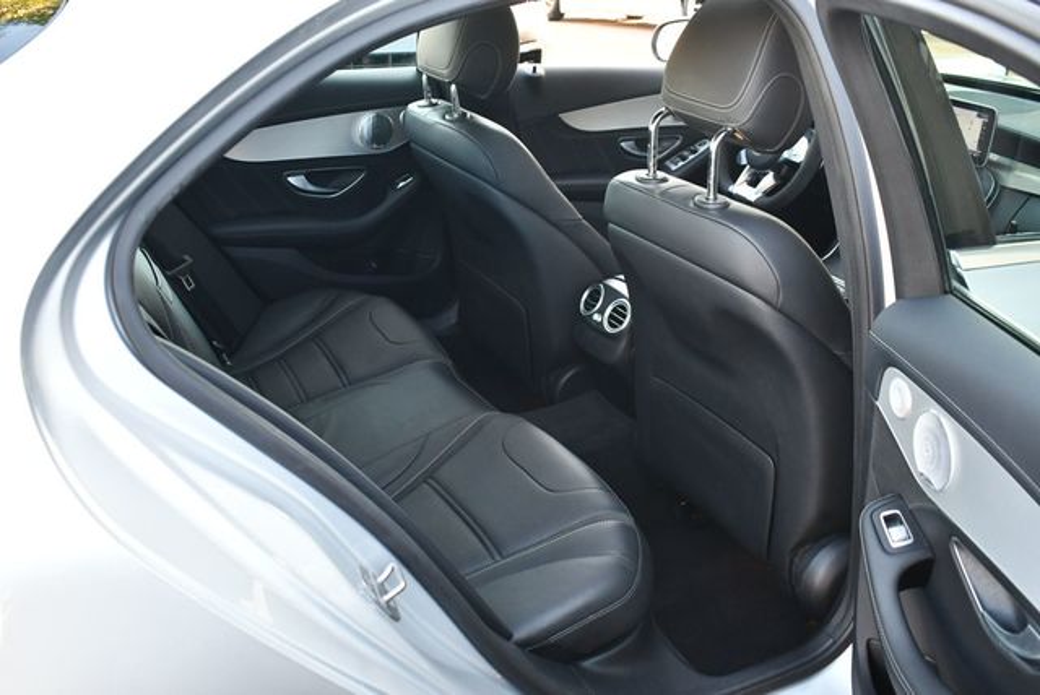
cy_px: 348
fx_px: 1041
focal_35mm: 36
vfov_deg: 36.9
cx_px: 520
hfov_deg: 53.1
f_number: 3.5
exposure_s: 1/160
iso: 800
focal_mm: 18
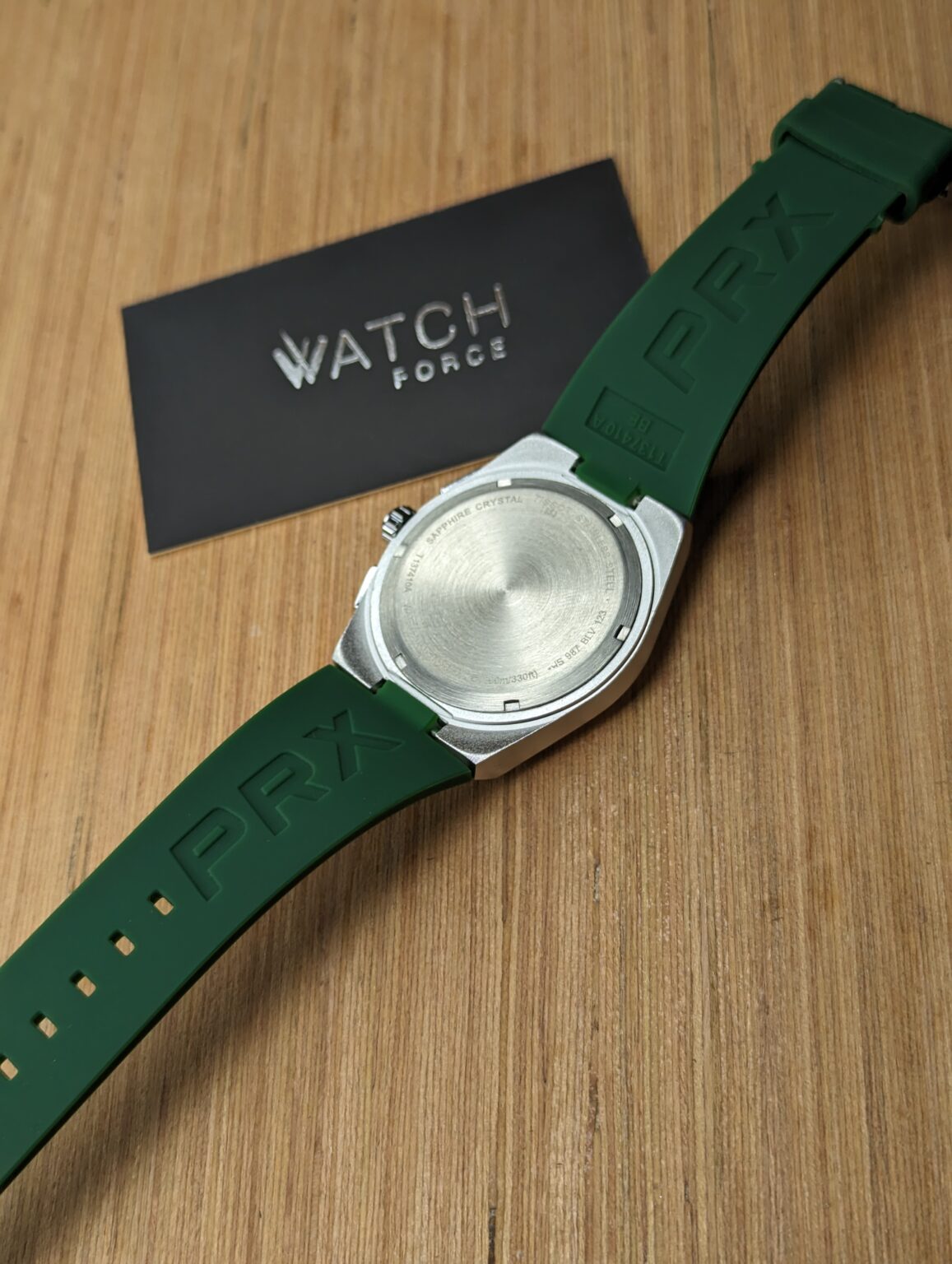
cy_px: 632
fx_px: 1755
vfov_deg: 39.6
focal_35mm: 48
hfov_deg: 30.3
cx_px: 476
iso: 58
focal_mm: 6.81
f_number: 1.85
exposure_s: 1/214
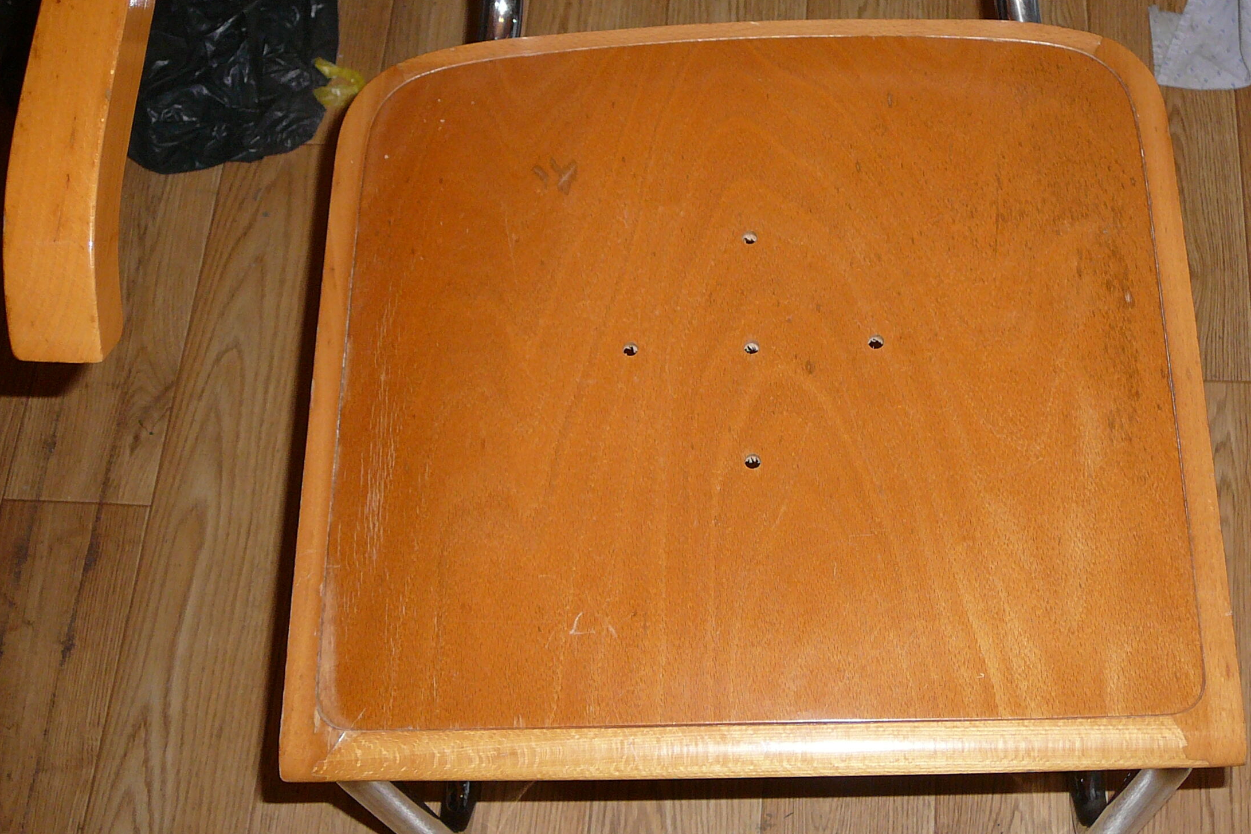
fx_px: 1738
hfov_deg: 39.5
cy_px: 395
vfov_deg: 27.0
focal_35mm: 50
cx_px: 728
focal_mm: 6.1
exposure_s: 1/30
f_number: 3.1
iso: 125
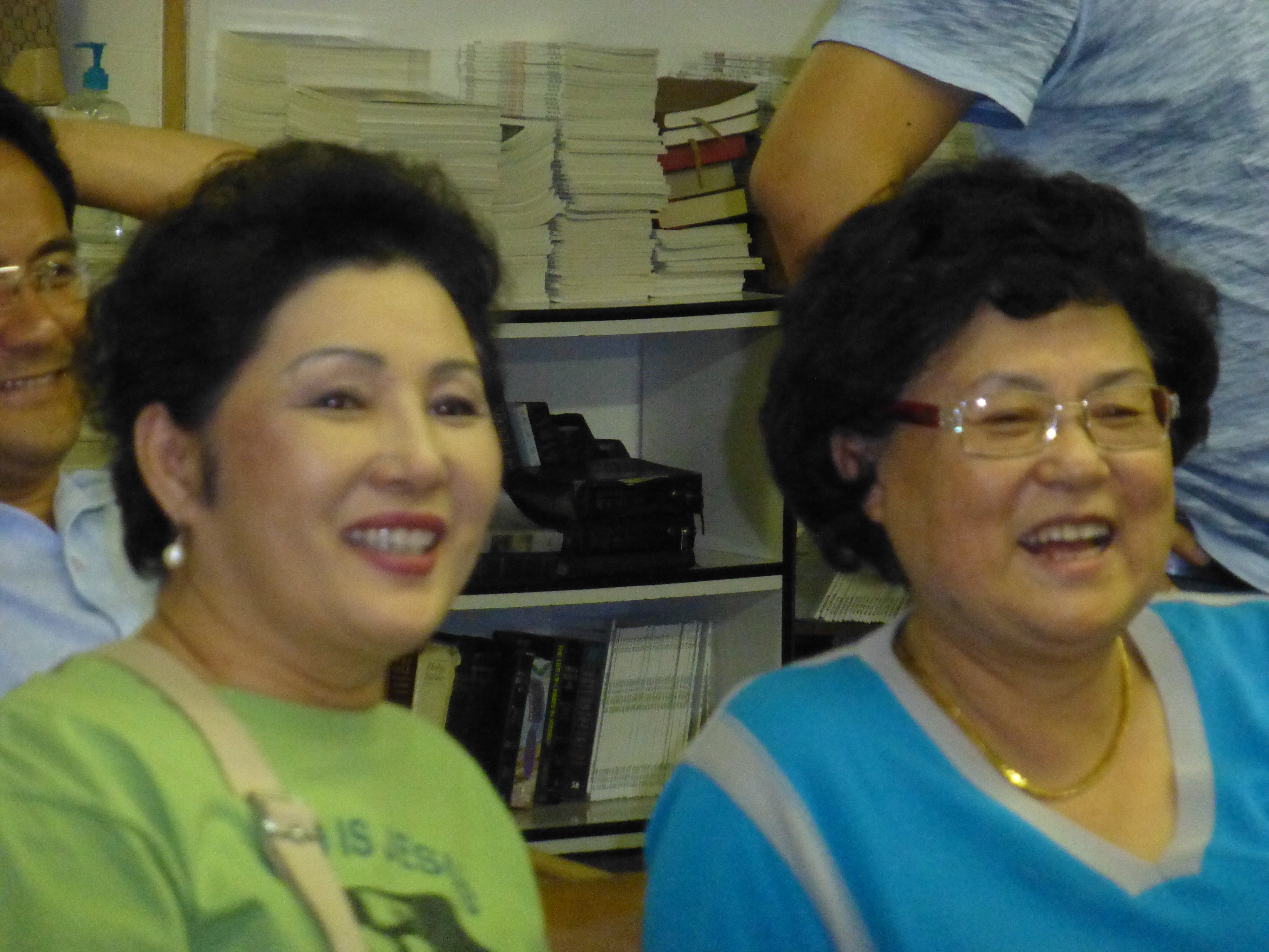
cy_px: 476
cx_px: 634
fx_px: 8468
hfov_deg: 8.6
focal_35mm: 231
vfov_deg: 6.4
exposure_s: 1/60
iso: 1600
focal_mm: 41.3
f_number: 5.6
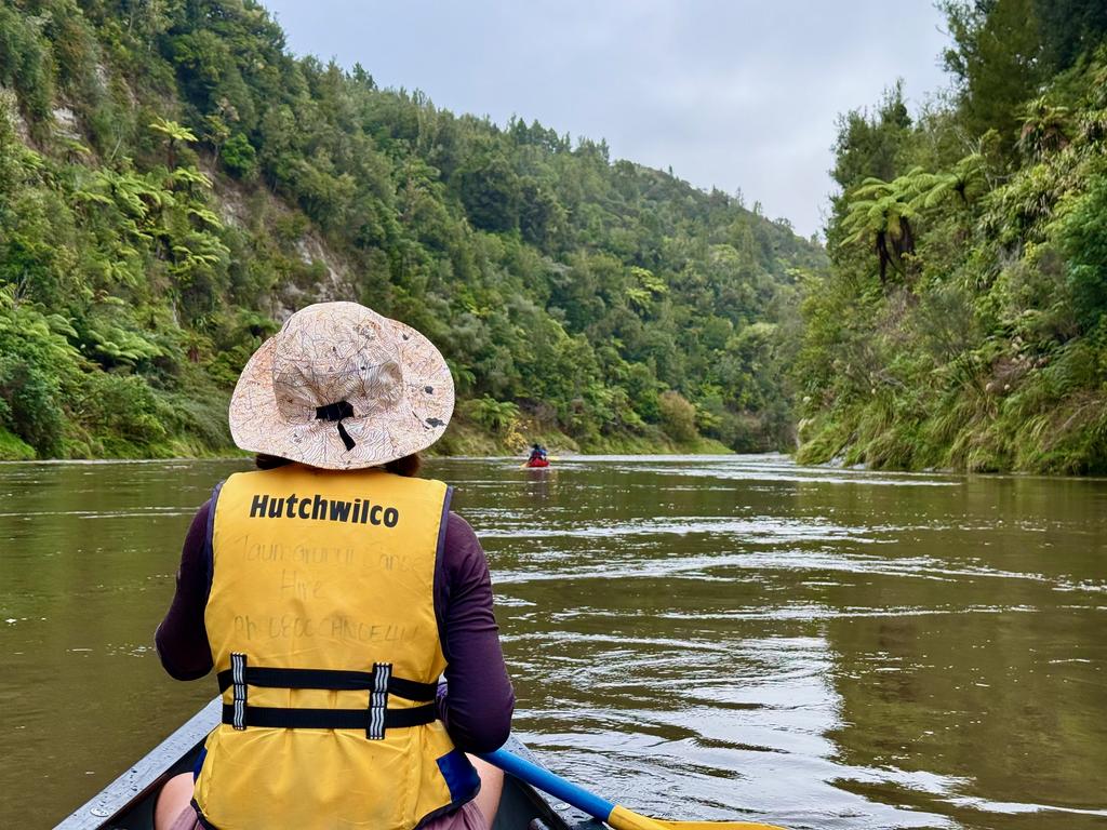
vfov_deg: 30.3
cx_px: 554
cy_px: 415
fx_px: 1535
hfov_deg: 39.7
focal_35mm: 48
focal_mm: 6.76
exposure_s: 1/951
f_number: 1.78
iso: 100
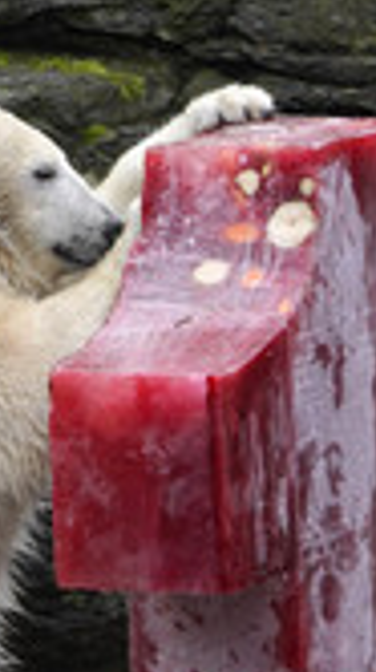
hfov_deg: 2.1
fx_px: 10134
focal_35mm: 570
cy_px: 530
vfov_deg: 3.8
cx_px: 14
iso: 1600
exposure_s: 1/500
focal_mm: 200
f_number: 7.1
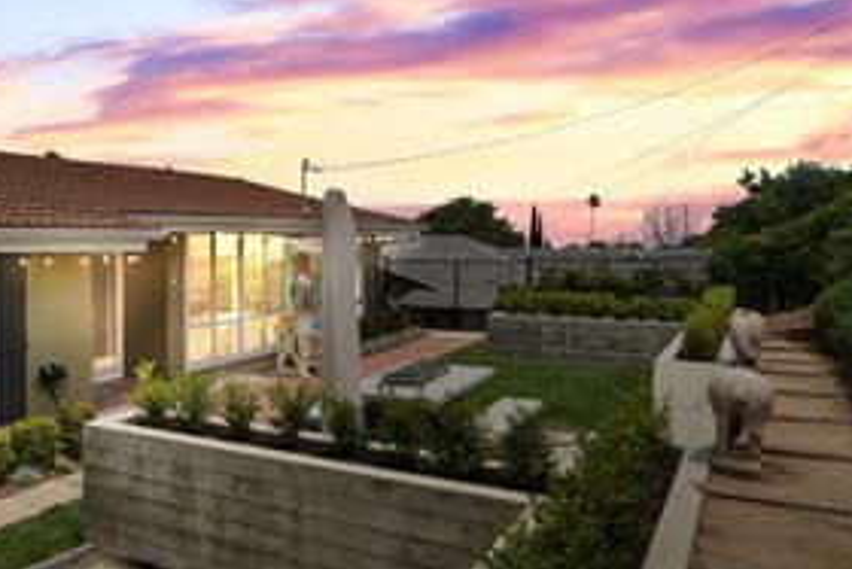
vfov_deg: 41.1
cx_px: 176
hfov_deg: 54.8
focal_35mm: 32
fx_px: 758
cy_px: 248
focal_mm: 14
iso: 100
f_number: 8
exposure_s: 1/320
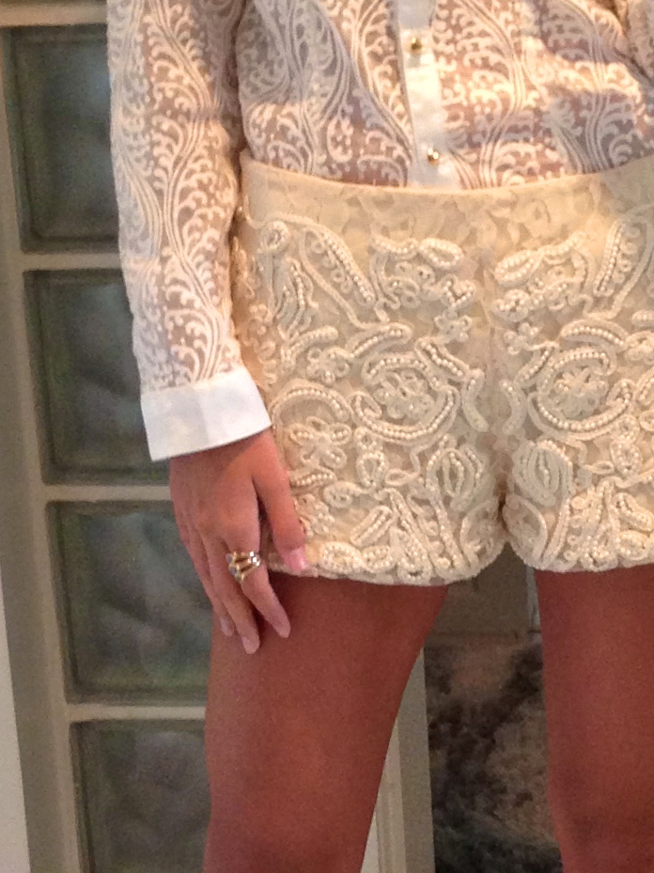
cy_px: 306
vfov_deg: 16.9
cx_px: 471
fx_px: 2924
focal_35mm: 116
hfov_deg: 12.7
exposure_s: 1/20
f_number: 2.4
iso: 160
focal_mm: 4.13
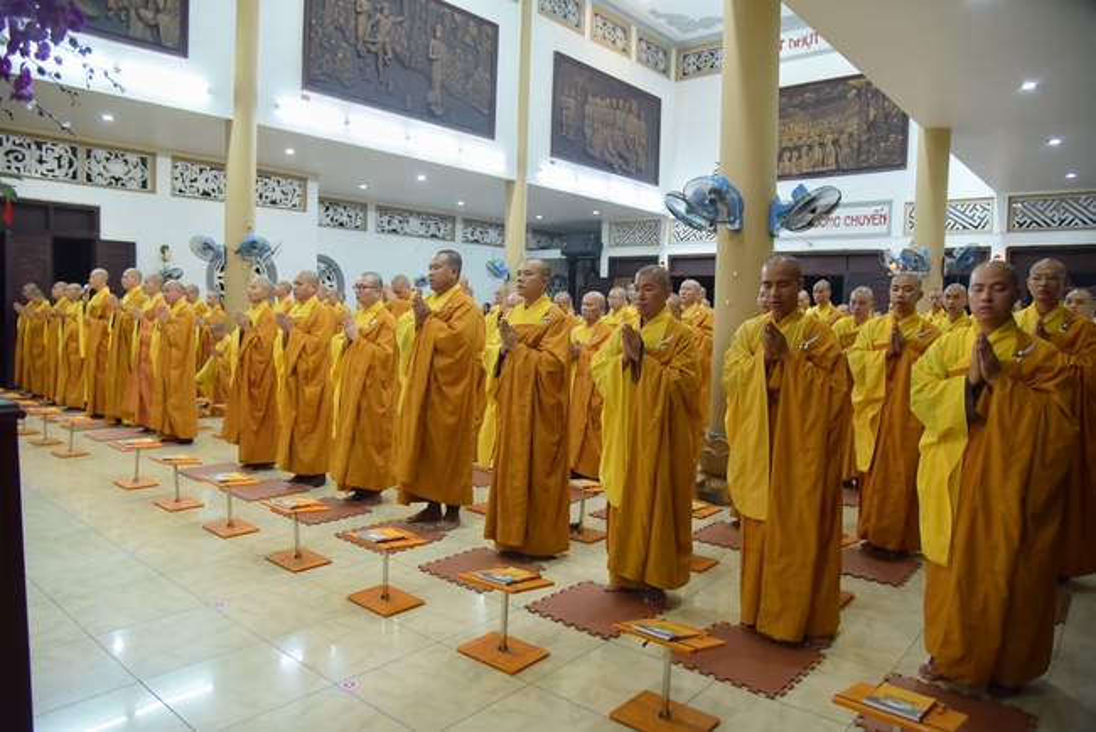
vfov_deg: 53.2
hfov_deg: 73.7
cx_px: 548
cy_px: 366
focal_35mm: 24
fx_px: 731
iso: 1600
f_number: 4
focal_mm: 24
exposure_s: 1/80
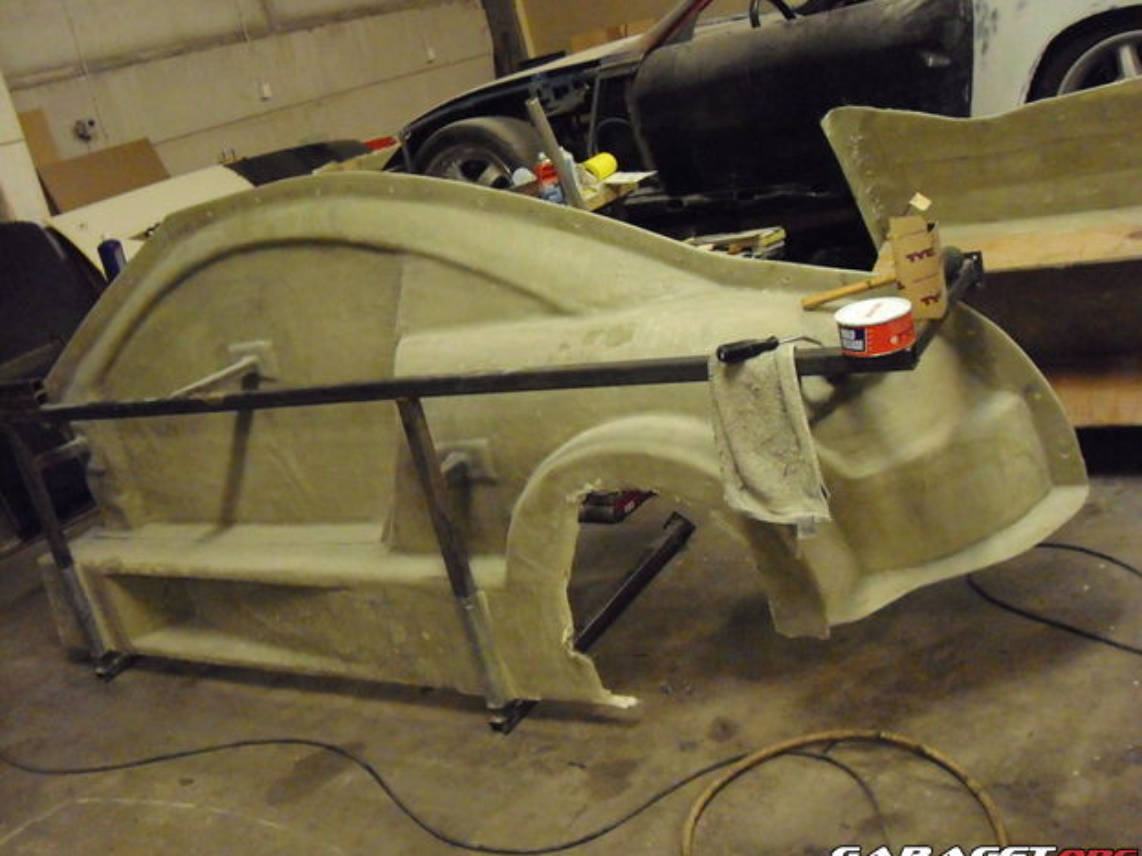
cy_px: 434
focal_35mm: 38
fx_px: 1253
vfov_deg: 37.7
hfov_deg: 49.0
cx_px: 557
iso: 1250
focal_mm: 6.2
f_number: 2.7
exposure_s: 1/60
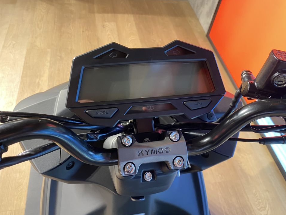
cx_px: 144
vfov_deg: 48.2
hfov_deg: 61.6
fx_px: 240
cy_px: 109
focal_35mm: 29
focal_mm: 4.25
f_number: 1.8
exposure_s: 1/50
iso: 250
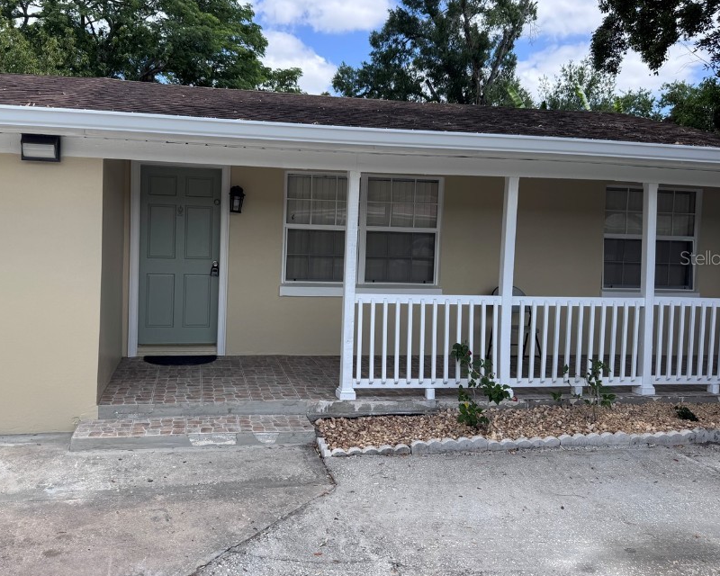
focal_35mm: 30
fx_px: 639
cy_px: 257
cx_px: 304
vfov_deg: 48.4
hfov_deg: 58.5
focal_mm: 6.76
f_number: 1.78
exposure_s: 1/2415
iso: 80
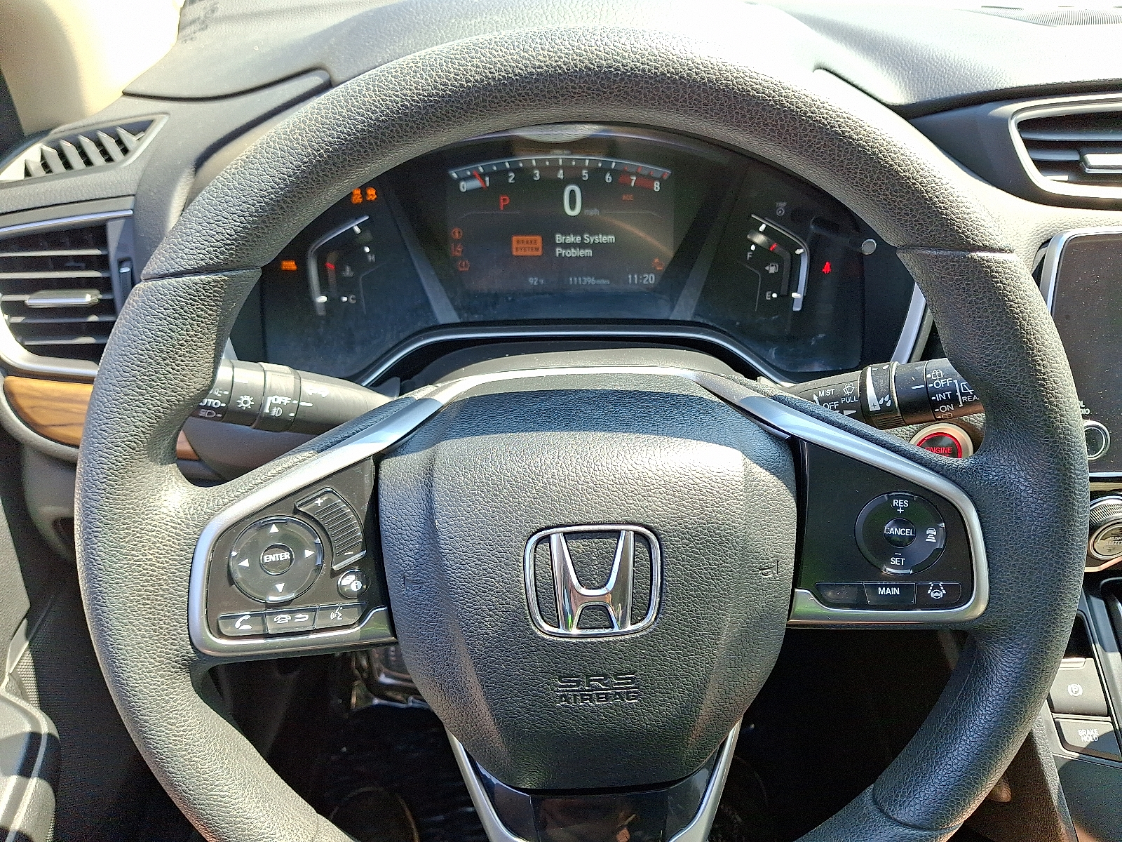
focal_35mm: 25
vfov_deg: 54.9
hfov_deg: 69.4
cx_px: 561
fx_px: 810
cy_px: 421
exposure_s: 1/143
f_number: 1.8
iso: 25
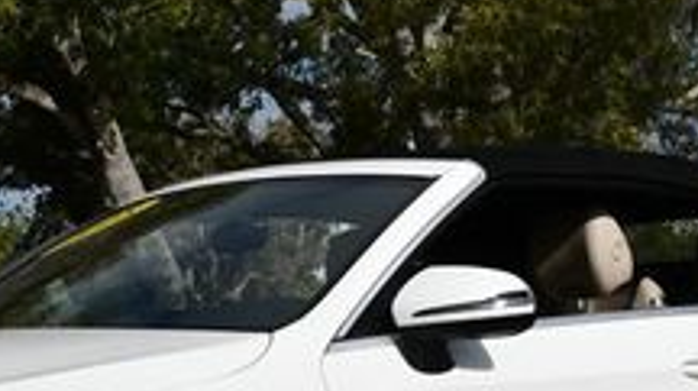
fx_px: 2533
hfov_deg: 15.7
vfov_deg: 8.8
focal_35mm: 137
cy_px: 333
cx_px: 223
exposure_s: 1/500
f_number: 11
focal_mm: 22
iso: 100
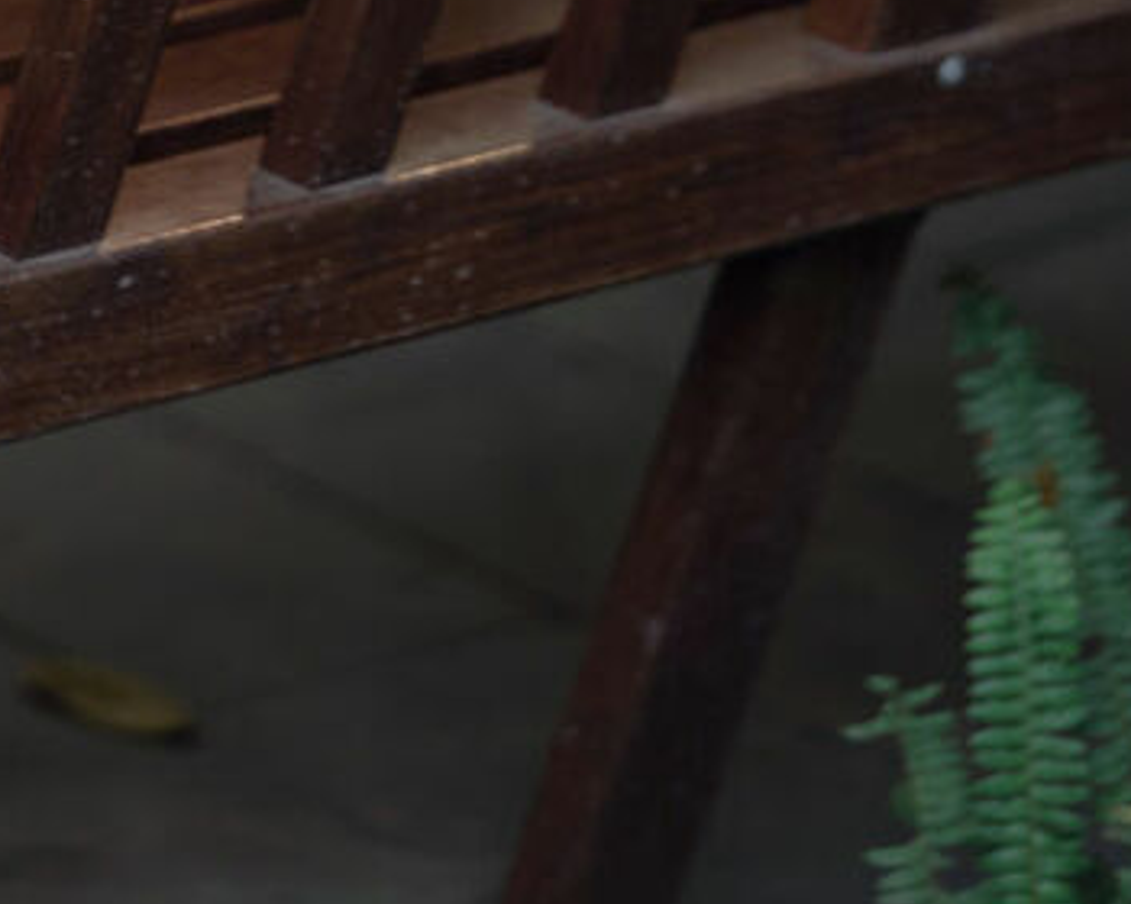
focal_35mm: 340
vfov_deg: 4.5
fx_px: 11381
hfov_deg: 5.6
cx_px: -491
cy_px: -1046
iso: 200
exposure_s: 1/160
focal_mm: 110
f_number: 2
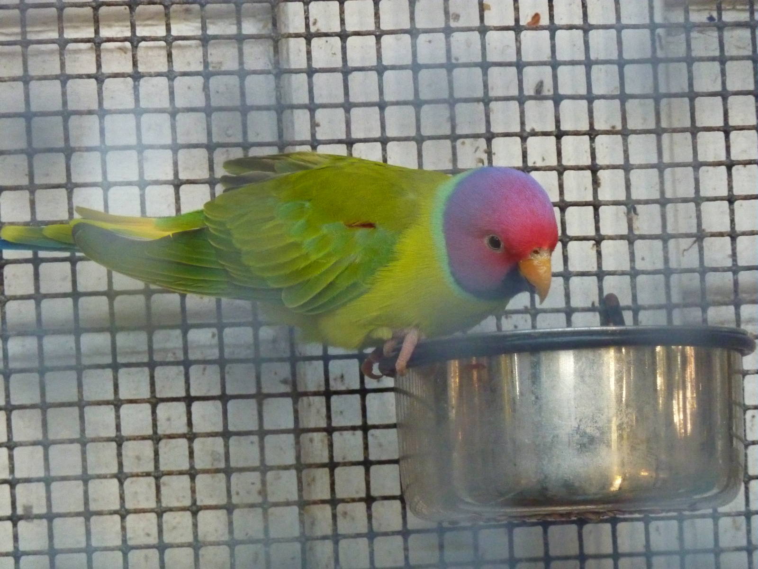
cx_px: 379
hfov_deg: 10.1
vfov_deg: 7.6
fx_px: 4292
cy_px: 284
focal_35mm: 196
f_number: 4.5
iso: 800
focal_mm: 32.1
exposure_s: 1/40
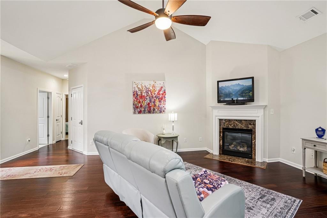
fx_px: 145
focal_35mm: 16
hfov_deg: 96.8
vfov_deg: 73.7
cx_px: 164
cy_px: 109
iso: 400
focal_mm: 16
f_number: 8
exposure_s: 1/4
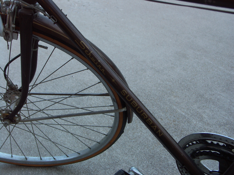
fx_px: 297
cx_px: 117
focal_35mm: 44
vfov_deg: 32.9
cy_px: 88
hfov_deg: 42.9
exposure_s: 1/25
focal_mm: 11.31
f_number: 2.8
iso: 100
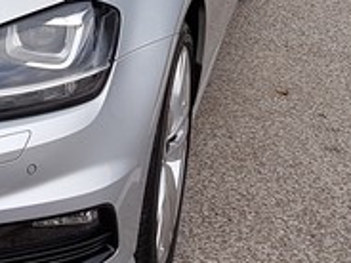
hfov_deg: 16.0
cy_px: -107
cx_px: -170
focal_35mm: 113
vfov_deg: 12.6
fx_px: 1146
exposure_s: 1/796
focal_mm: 4.2
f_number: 1.7
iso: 40
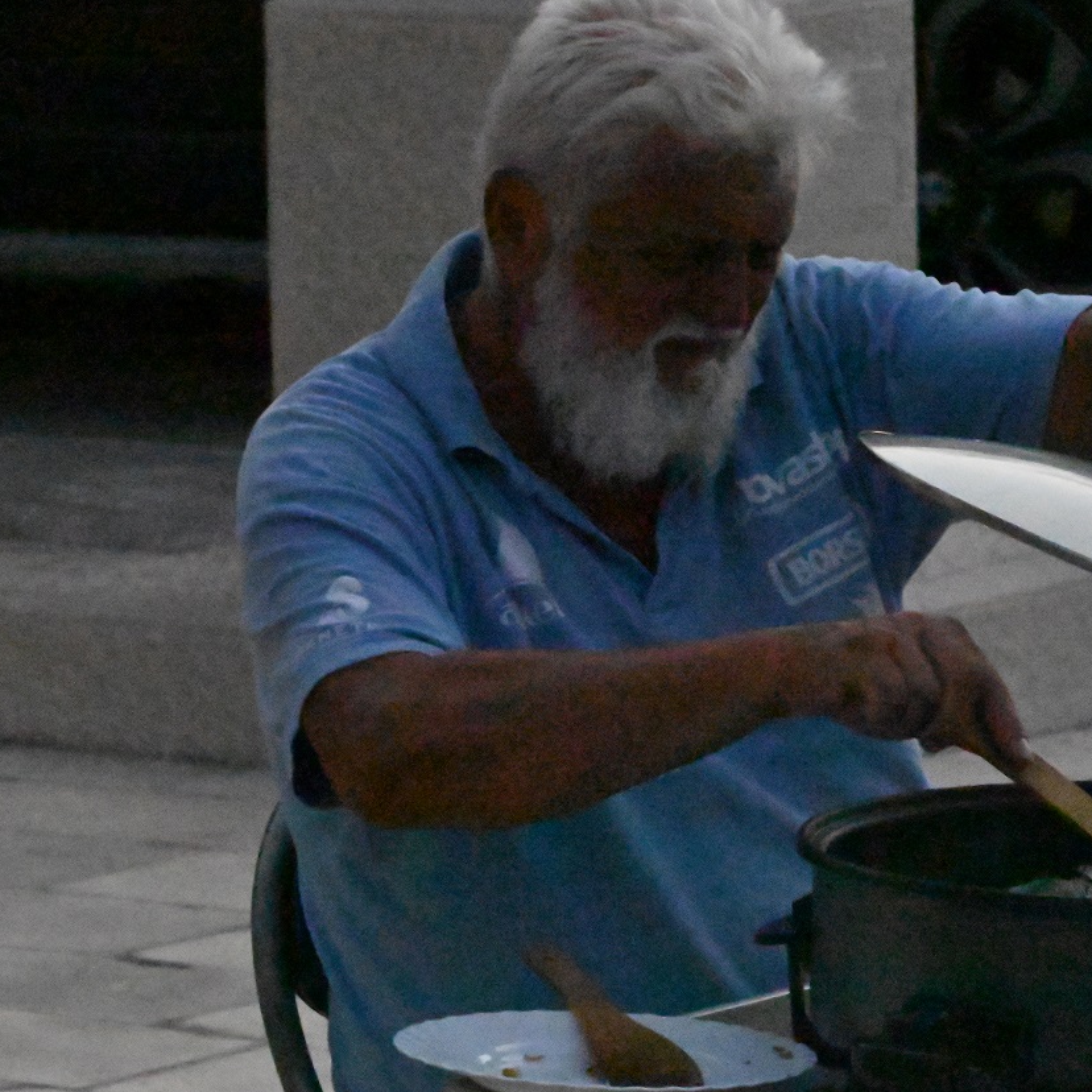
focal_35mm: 339
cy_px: 589
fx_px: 12099
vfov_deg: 5.2
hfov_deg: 5.2
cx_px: 835
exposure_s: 1/8000
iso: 51200
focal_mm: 220
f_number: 29
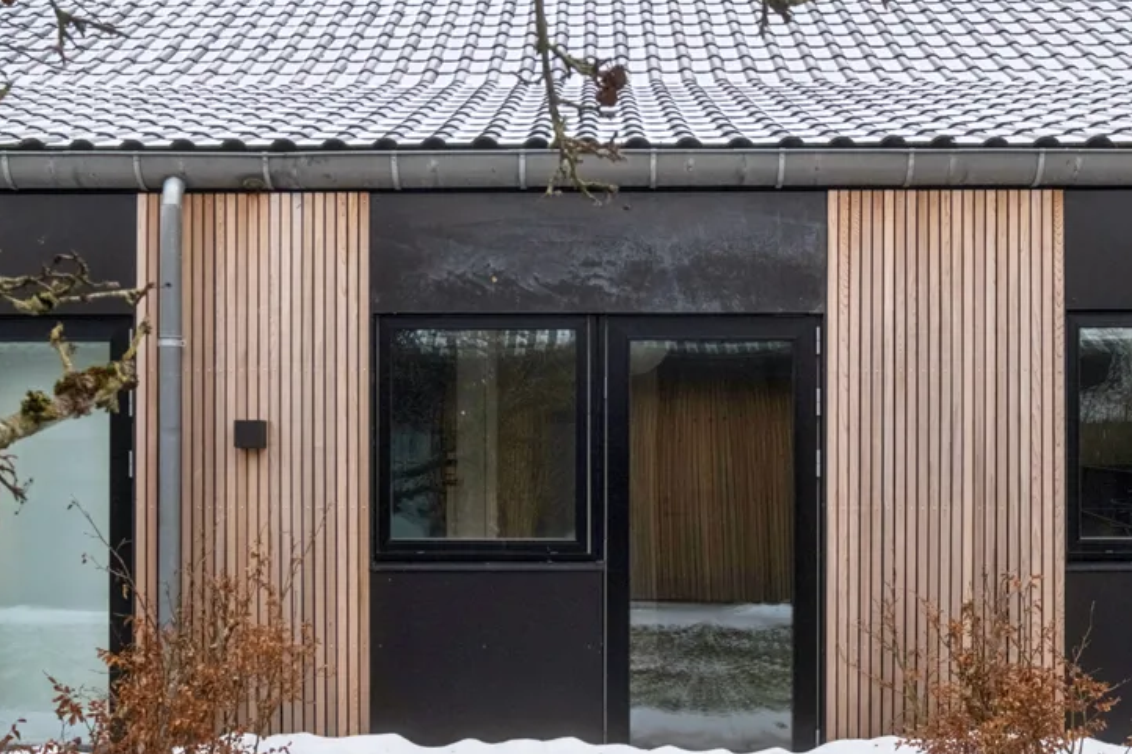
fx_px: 1509
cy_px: 483
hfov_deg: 41.1
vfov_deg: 27.9
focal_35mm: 48
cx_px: 553
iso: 800
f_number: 8
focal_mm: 21.9
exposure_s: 1/160
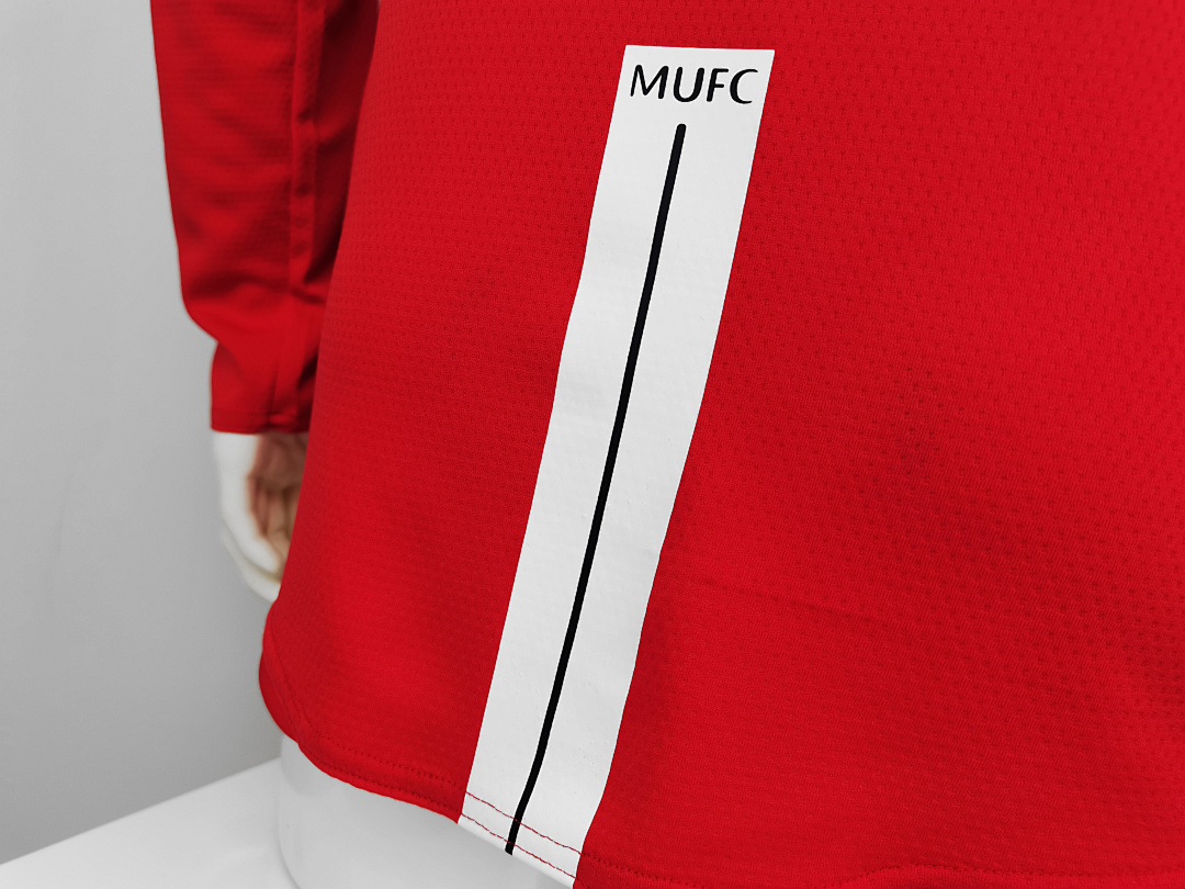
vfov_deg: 53.1
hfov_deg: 67.3
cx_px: 592
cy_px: 444
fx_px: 890
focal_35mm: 26
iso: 160
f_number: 1.8
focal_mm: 5.58
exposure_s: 1/100
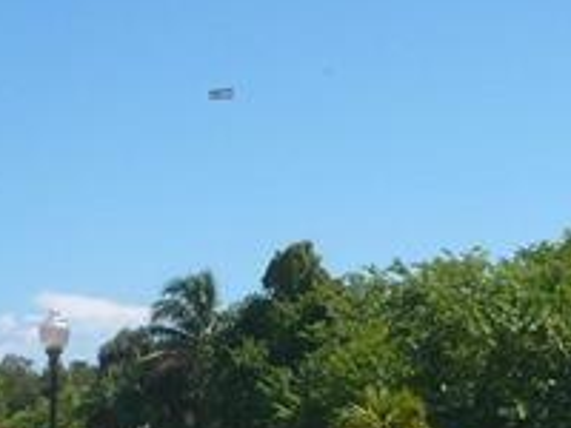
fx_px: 1847
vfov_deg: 12.8
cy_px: 559
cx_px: 665
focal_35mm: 112
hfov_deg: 16.9
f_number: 8
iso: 100
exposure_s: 1/250
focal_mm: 5.8
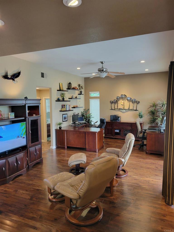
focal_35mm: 26
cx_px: 87
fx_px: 174
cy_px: 116
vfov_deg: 67.3
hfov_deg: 53.1
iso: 160
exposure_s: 1/40
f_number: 1.8
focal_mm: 5.4
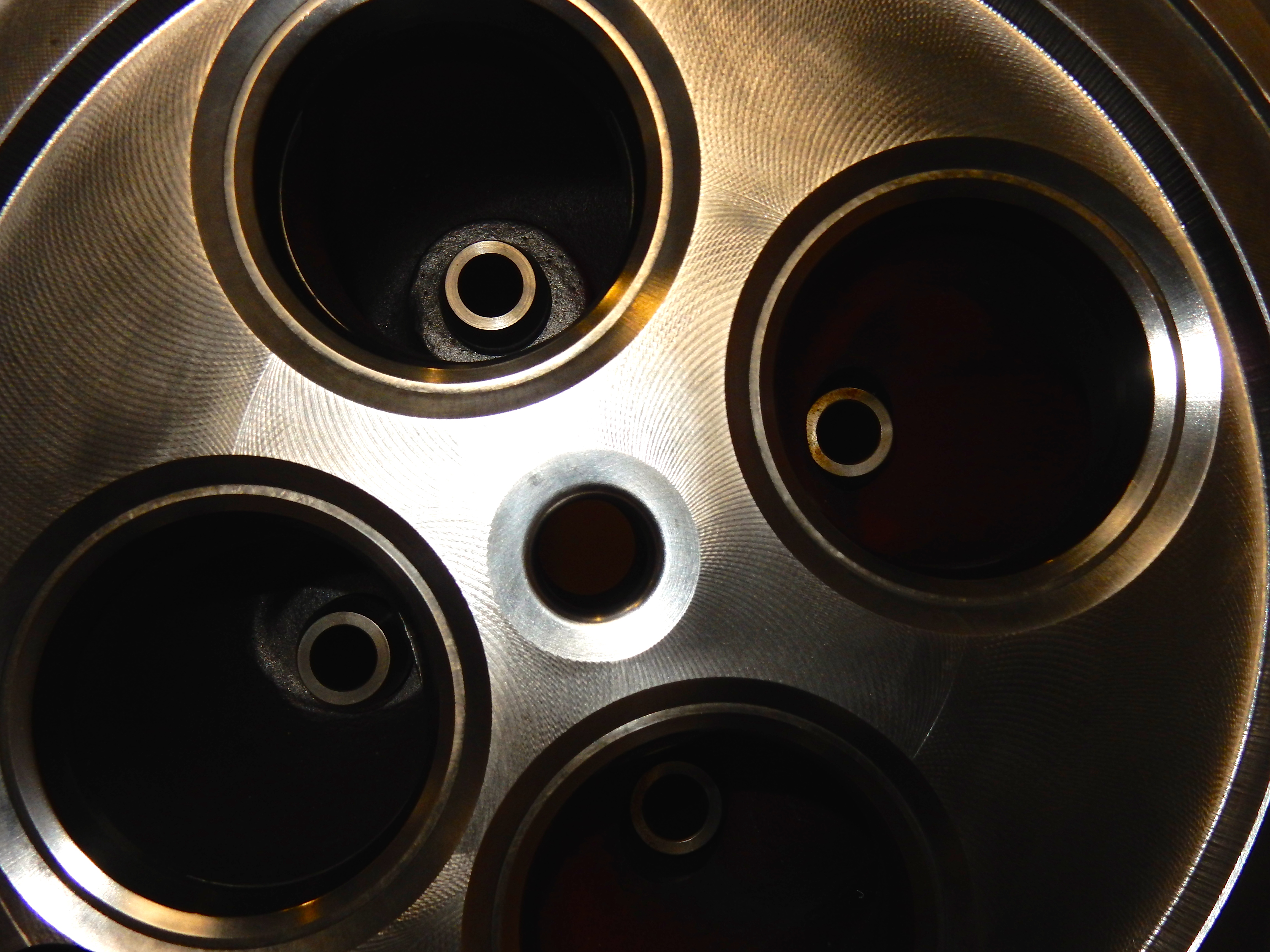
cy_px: 476
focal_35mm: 30
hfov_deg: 60.0
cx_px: 635
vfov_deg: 46.8
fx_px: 1101
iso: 200
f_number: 4
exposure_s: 1/30
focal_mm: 5.4
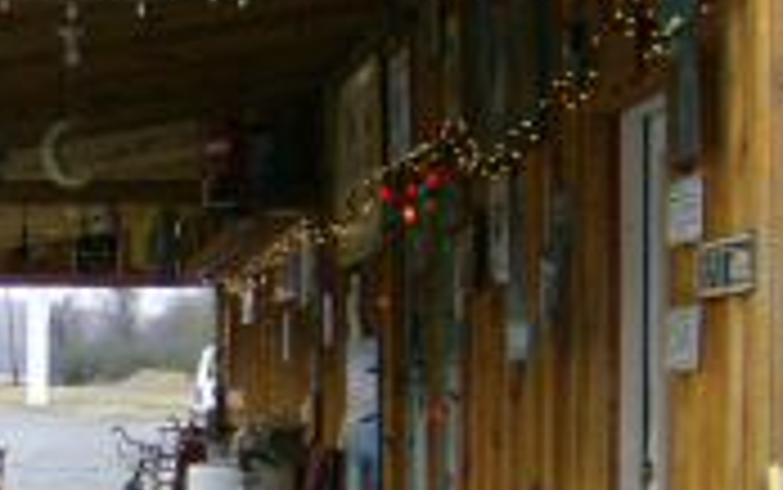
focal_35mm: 110
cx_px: -76
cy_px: 387
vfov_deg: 11.9
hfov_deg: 18.2
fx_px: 2349
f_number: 2.8
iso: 100
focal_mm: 6
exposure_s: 1/319
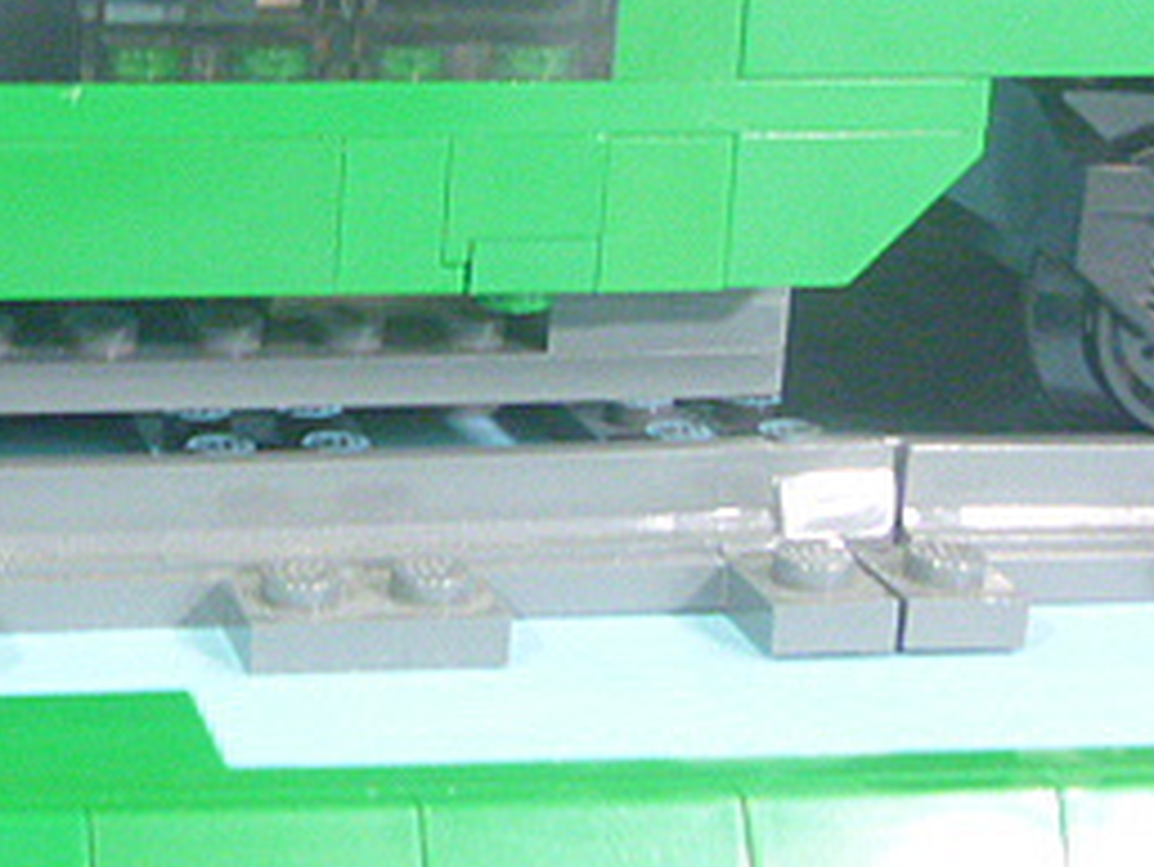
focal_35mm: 87
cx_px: -260
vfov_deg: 16.9
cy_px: 189
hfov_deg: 20.9
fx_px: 2902
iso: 400
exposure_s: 1/8
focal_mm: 6.3
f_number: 3.5
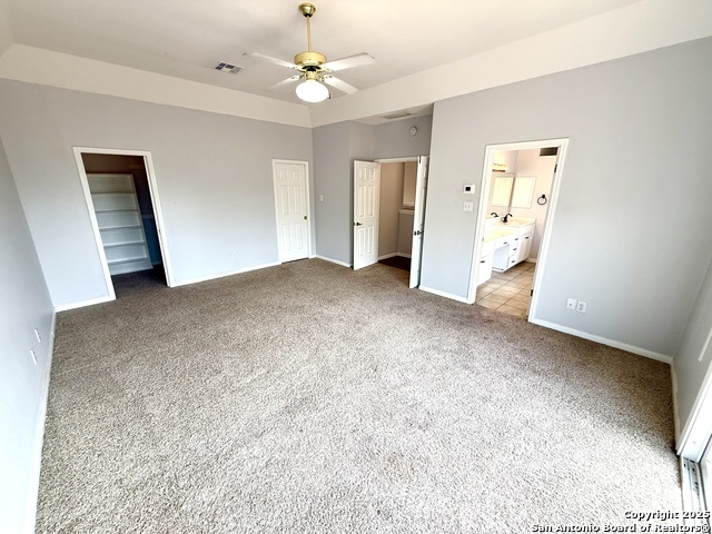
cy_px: 267
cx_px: 356
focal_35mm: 14
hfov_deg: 102.1
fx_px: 288
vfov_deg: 85.7
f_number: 2.2
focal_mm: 2.22
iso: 80
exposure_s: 1/120
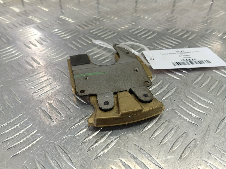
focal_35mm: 23
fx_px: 150
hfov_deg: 73.9
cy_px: 84
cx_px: 113
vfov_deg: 58.9
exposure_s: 1/50
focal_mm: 4.11
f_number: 1.6
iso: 132
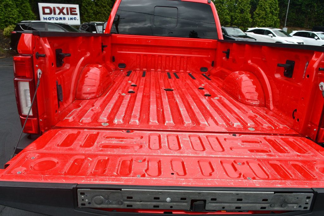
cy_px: 108
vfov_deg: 47.9
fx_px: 243
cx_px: 162
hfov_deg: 67.4
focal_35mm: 27
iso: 160
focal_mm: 18
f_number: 8
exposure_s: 1/250
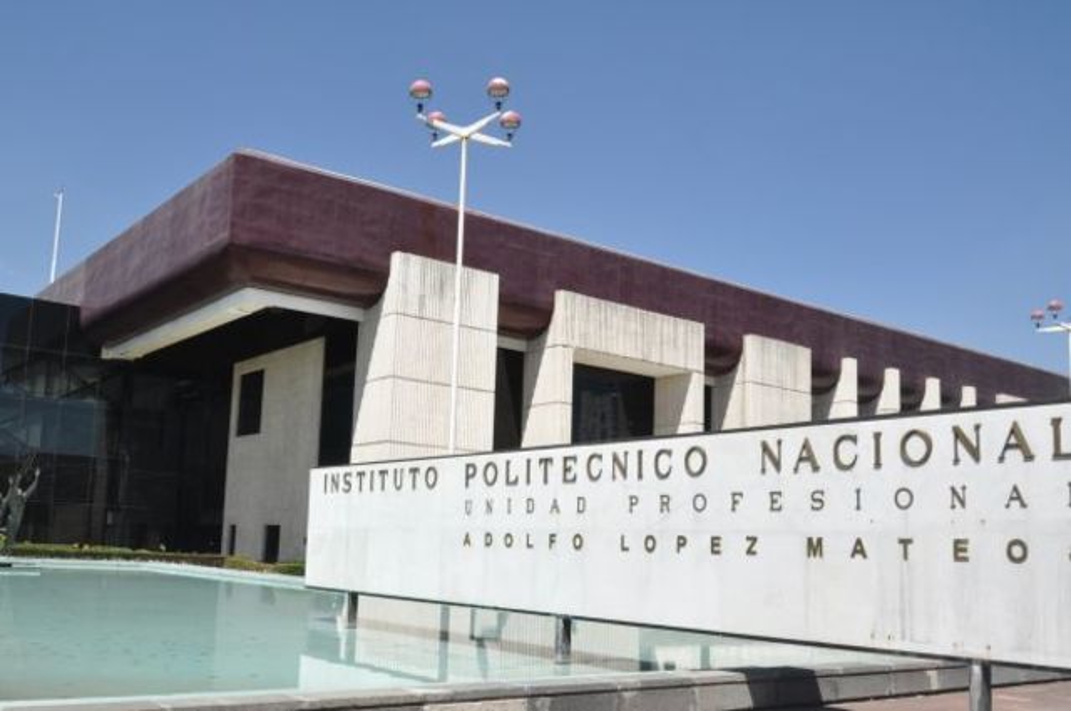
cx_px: 536
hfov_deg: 62.0
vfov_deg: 43.5
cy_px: 356
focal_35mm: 30
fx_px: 891
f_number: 10
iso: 250
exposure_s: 1/400
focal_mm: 20
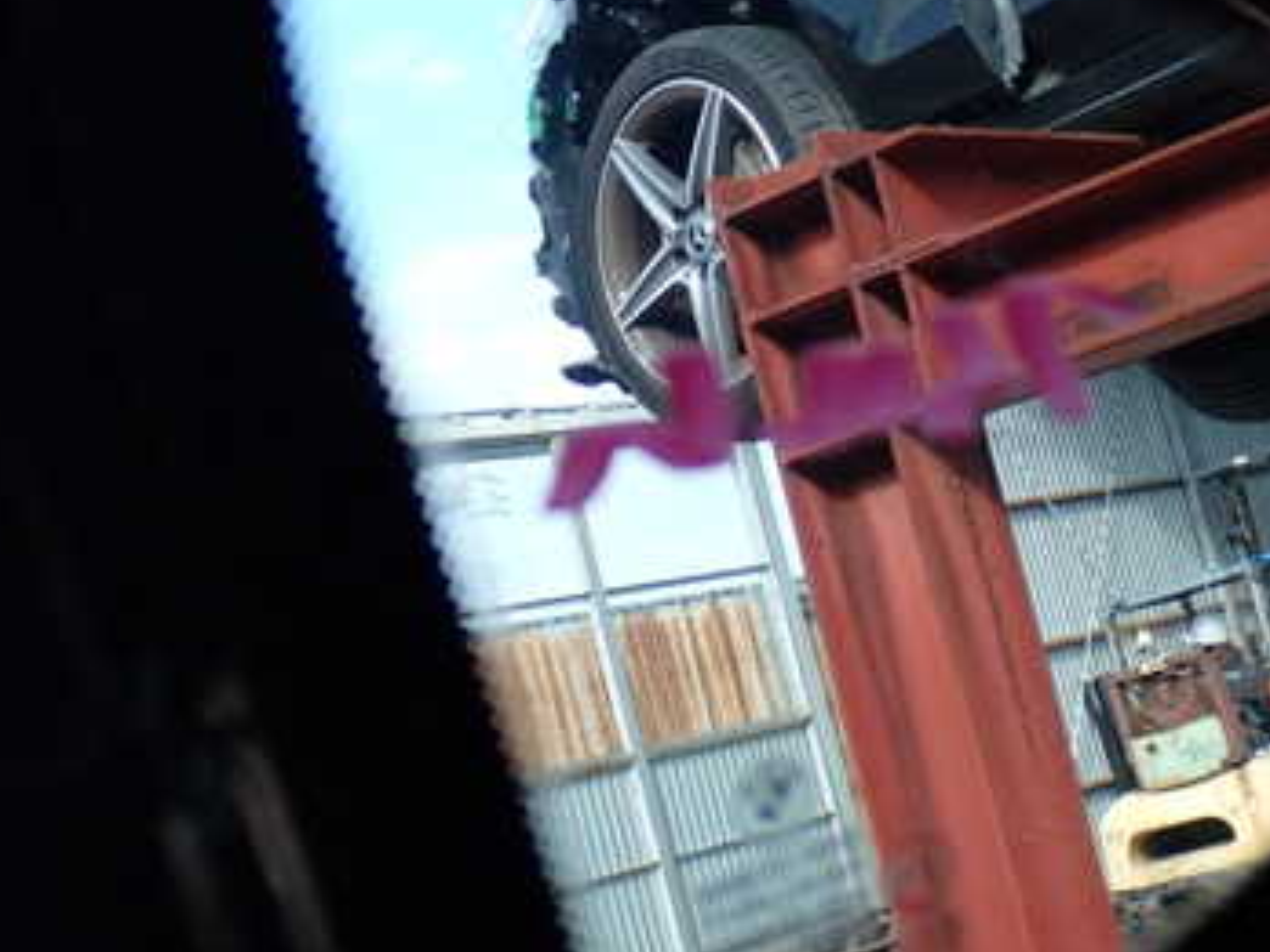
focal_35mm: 81
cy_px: 441
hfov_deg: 24.0
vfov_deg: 18.2
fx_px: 2972
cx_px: 861
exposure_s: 1/80
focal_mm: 8.4
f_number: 3.1
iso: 200
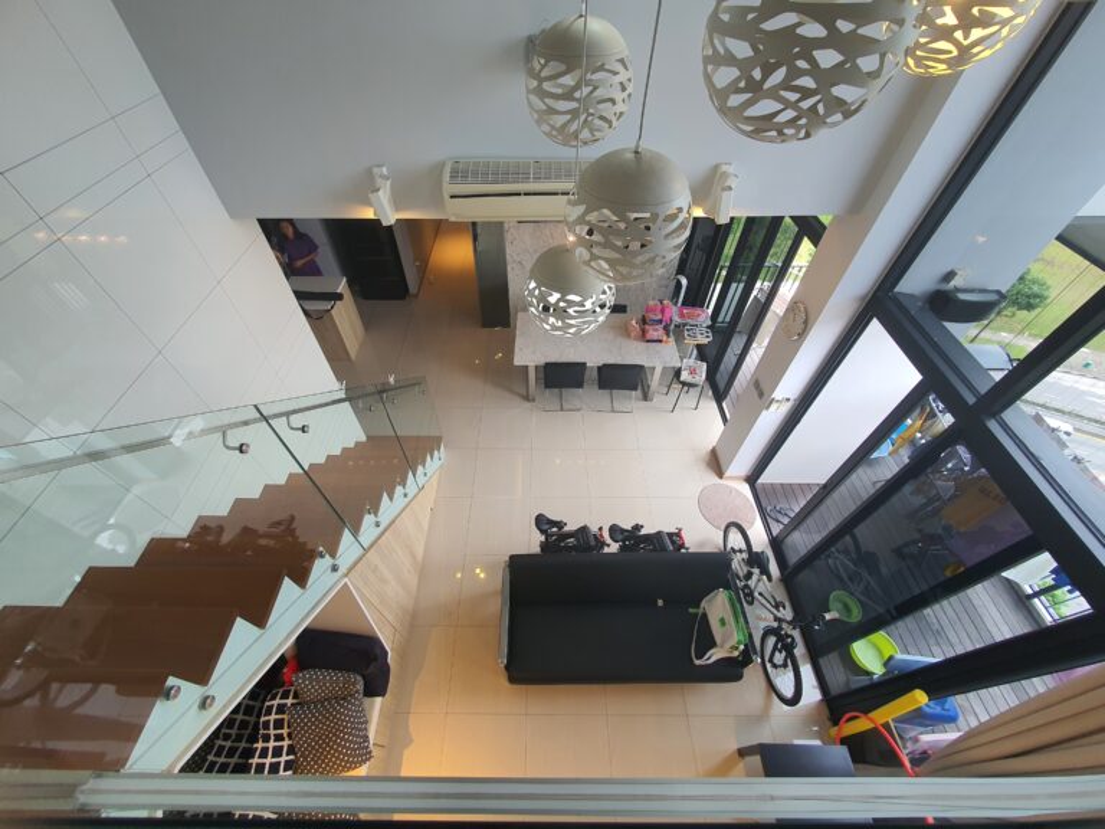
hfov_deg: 106.2
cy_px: 414
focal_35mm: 13
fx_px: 415
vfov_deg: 89.9
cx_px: 552
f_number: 2.2
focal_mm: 1.8
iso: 50
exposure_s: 1/50
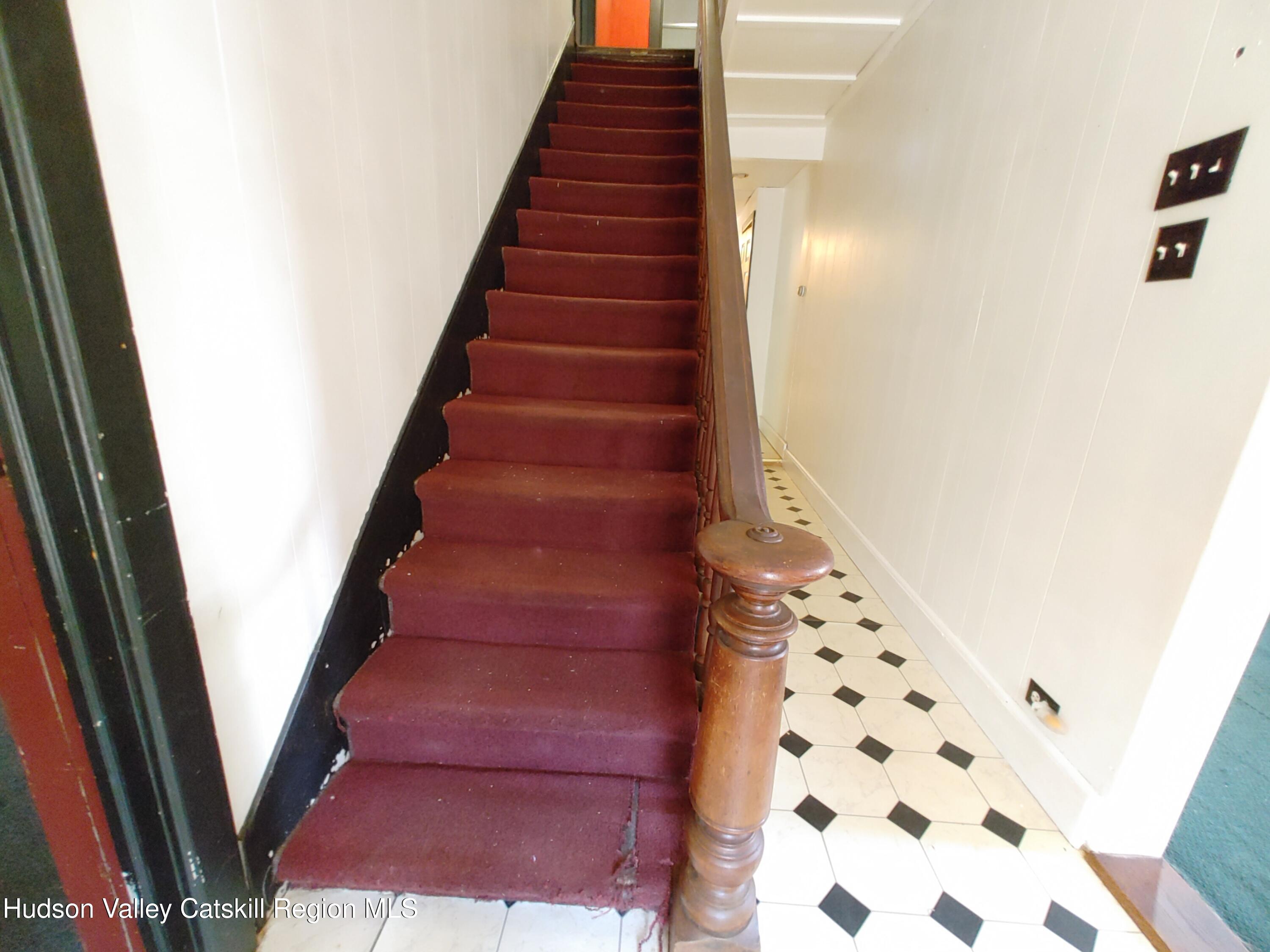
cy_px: 476
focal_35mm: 15
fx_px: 550
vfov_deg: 81.7
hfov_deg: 98.2
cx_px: 635
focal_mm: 1.78
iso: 900
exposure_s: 1/17
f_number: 1.9
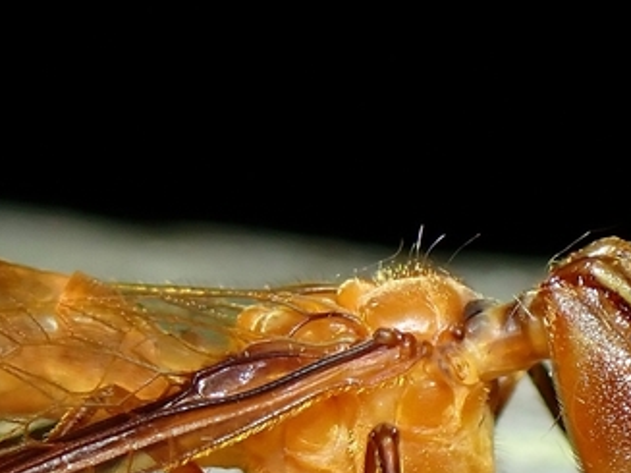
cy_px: 472
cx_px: 245
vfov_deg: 4.3
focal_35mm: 349
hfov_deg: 5.7
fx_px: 6359
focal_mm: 18
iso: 200
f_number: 6.3
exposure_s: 1/200
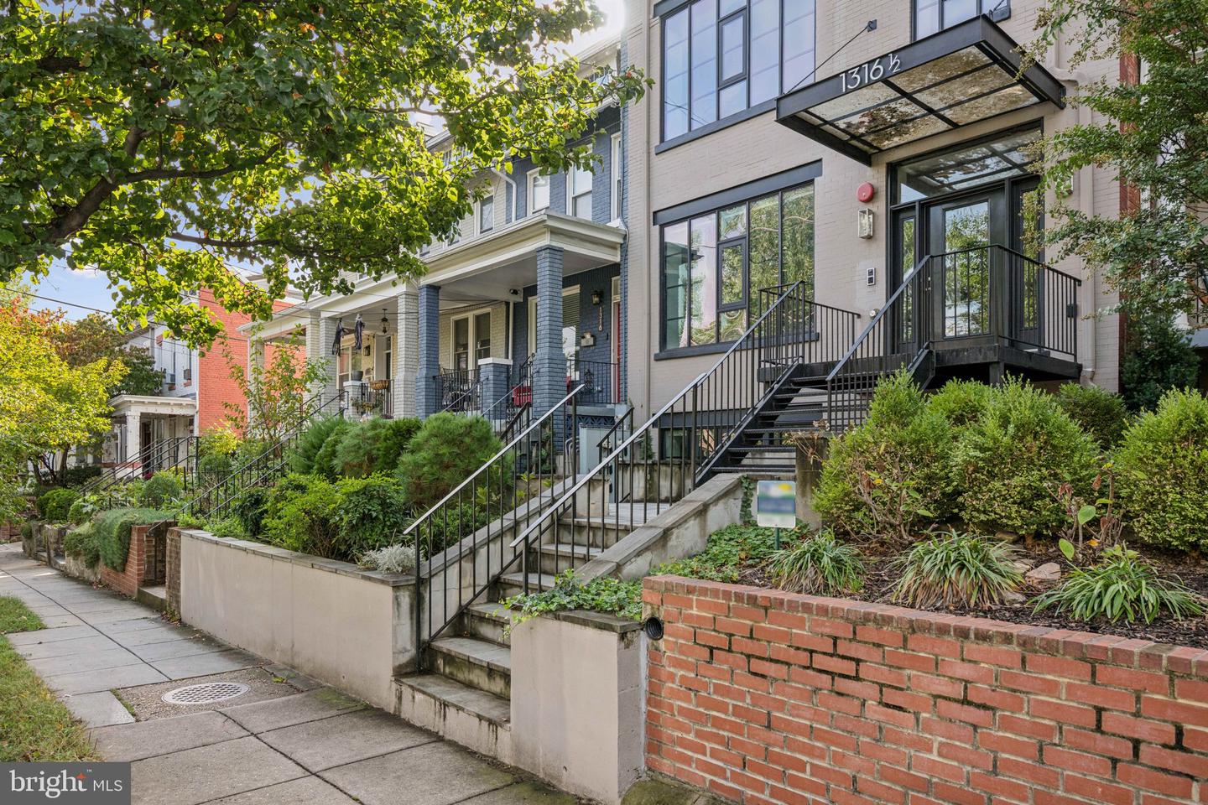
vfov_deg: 56.1
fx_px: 755
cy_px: 402
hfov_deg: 77.3
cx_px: 604
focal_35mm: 22
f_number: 7.1
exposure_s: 1/250
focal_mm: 22.5
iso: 400
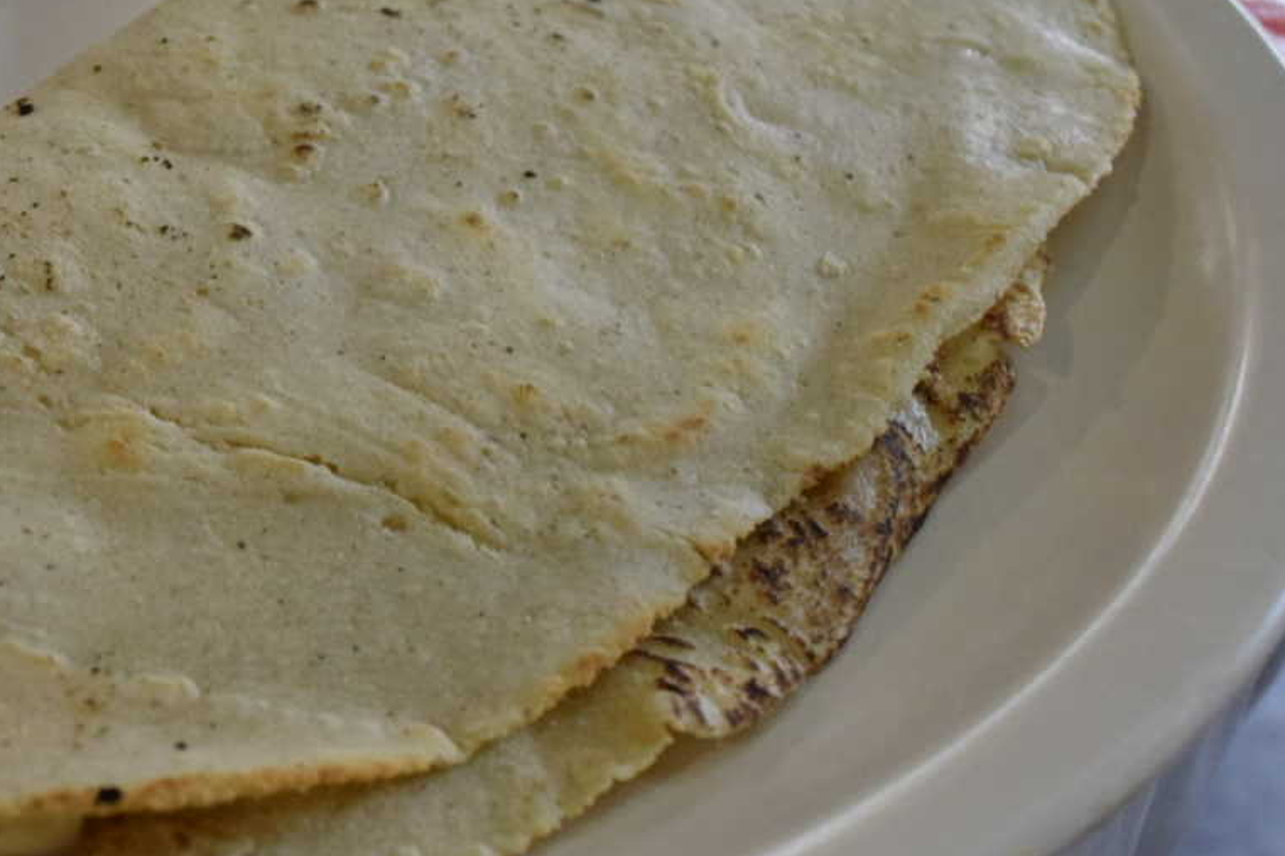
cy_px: 447
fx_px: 2393
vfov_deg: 20.3
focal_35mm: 67
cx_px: 145
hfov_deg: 28.9
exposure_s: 1/125
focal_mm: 21
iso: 3200
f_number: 5.6
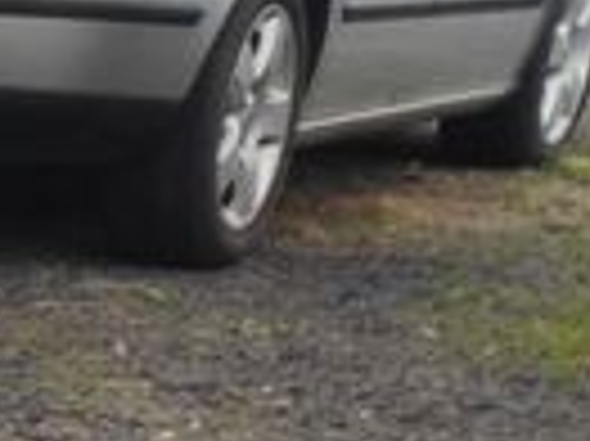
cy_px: 819
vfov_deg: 7.3
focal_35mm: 196
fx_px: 3338
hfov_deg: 7.5
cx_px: -1693
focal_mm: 5.43
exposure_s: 1/303
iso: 100
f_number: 1.89
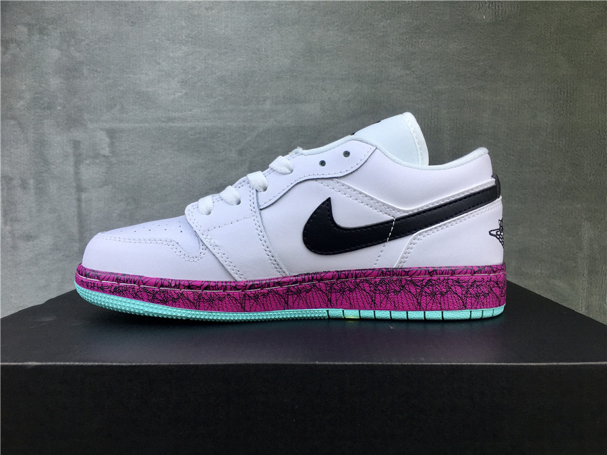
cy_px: 228
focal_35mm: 29
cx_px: 304
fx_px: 509
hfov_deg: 61.7
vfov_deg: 48.2
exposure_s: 1/100
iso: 32
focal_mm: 4.15
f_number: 2.2
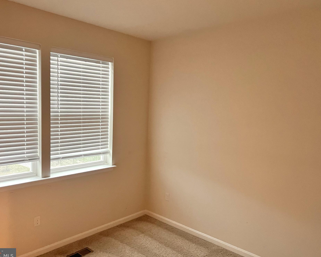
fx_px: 266
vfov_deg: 51.5
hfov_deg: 62.1
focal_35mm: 28
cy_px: 129
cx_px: 150
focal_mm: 5.7
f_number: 1.5
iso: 400
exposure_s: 1/60
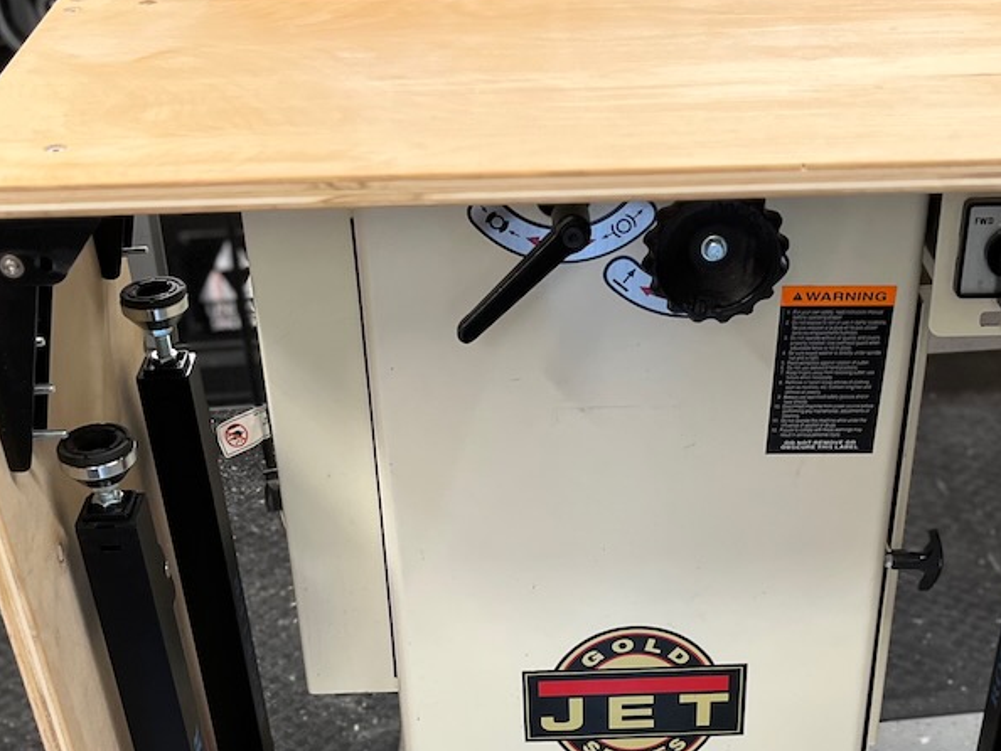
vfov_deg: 25.7
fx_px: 1620
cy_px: 596
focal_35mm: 56
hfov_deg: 34.3
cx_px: 559
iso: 100
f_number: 1.6
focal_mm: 5.1
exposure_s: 1/69
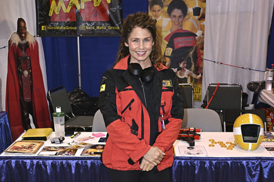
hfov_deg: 63.7
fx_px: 221
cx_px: 137
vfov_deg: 44.9
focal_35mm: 29
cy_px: 91
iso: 1000
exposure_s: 1/250
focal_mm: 29
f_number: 5.6
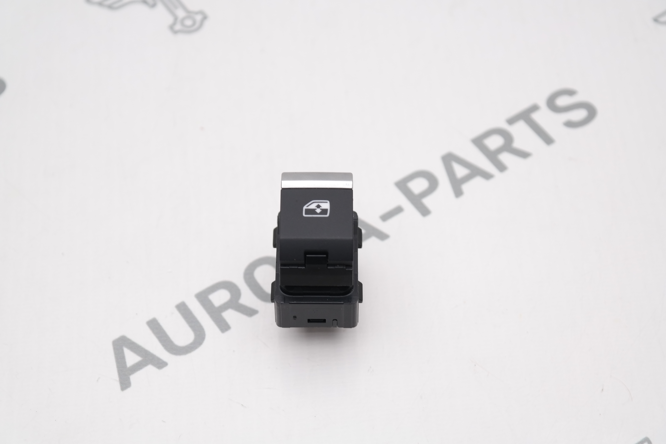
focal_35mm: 84
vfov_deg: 16.3
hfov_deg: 24.2
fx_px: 1554
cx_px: 333
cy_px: 222
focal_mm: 55
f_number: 5.6
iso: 200
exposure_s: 1/80
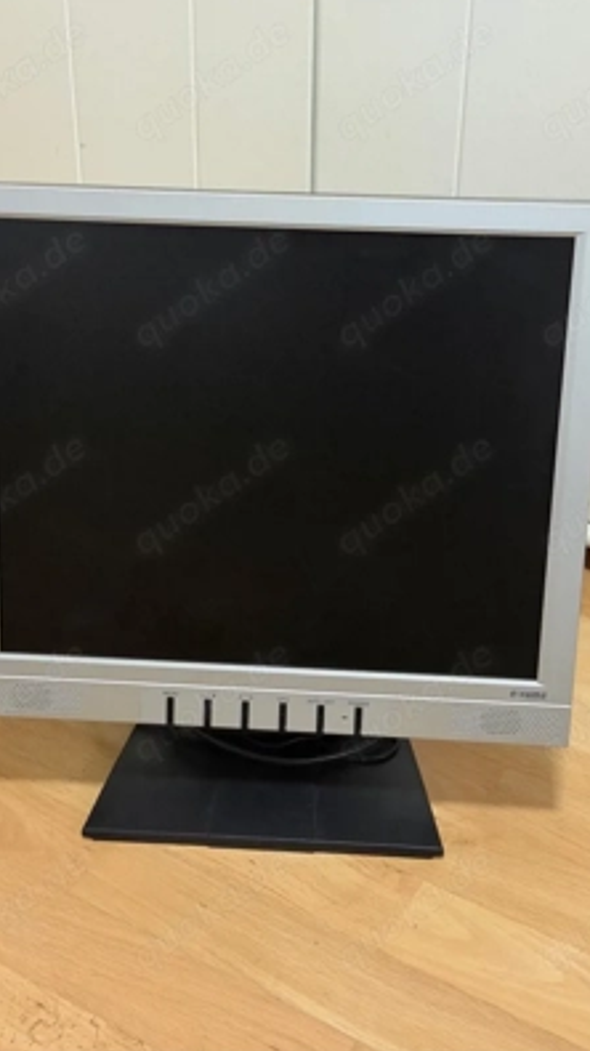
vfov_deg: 39.2
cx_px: 268
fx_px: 1475
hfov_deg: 22.6
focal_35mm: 53
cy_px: 524
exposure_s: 1/29
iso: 800
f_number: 1.78
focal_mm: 6.76
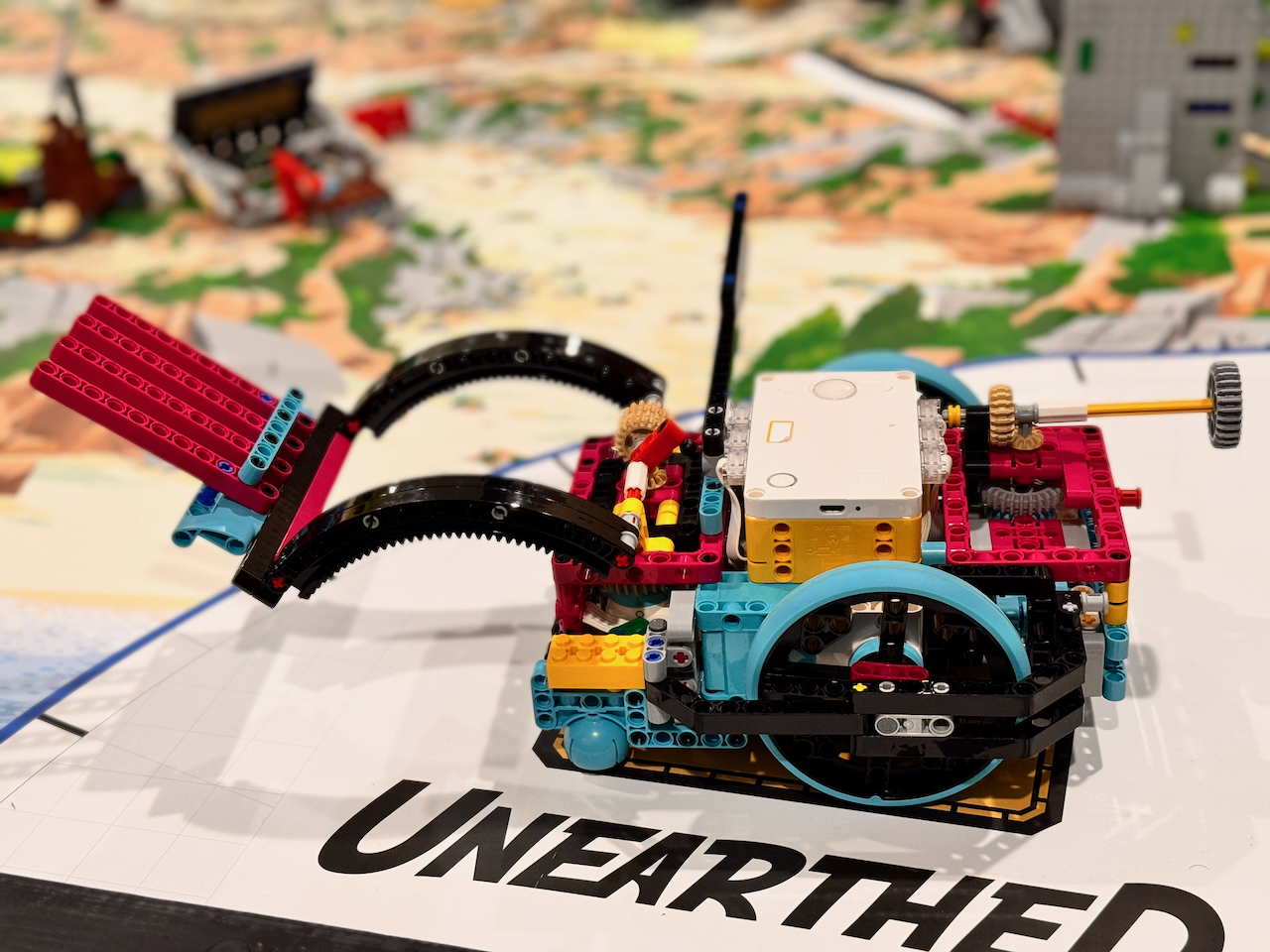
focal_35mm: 48
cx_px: 635
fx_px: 1761
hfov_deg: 39.7
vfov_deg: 30.3
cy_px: 476
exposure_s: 1/60
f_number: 1.78
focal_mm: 6.76
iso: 125
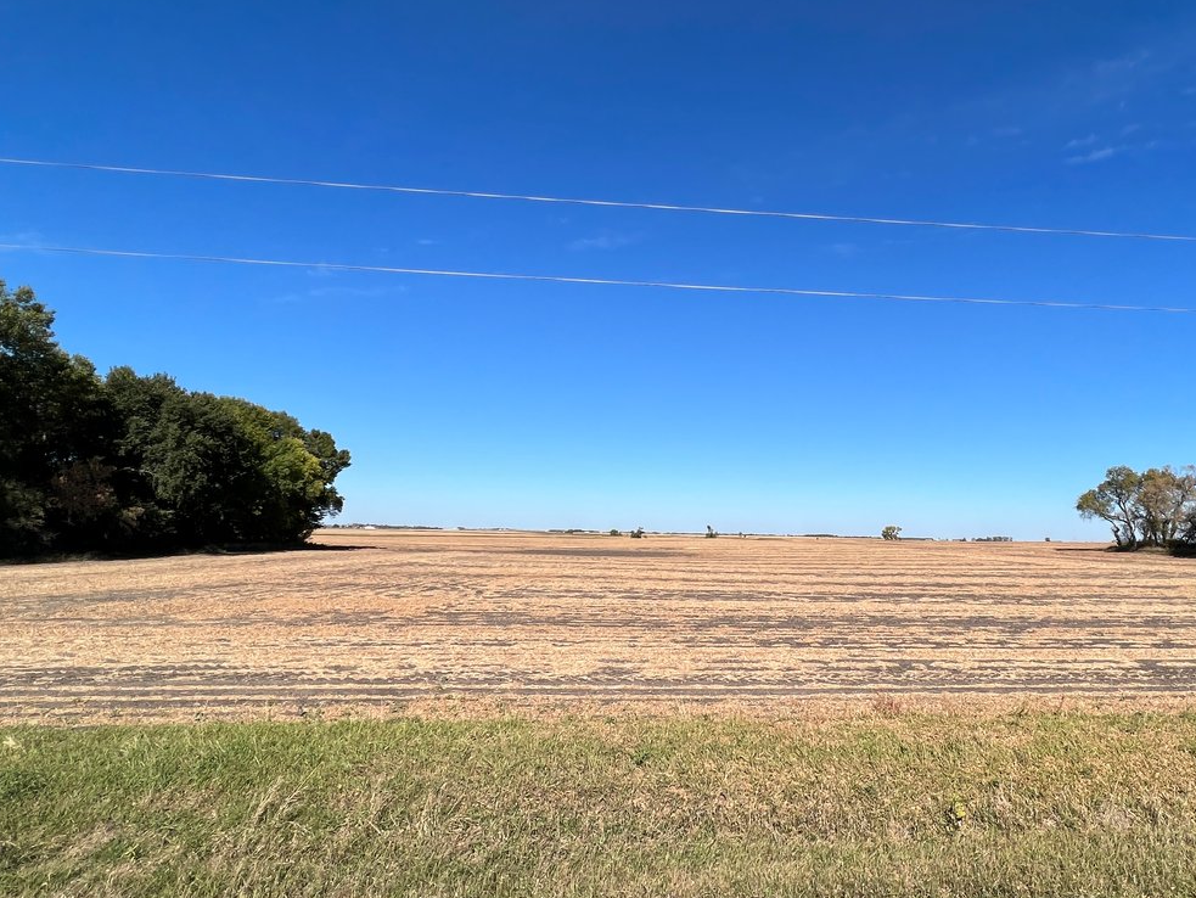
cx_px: 745
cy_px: 373
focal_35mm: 20
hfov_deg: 80.3
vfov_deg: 65.6
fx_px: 691
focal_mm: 1.57
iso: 32
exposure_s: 1/2874
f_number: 1.8
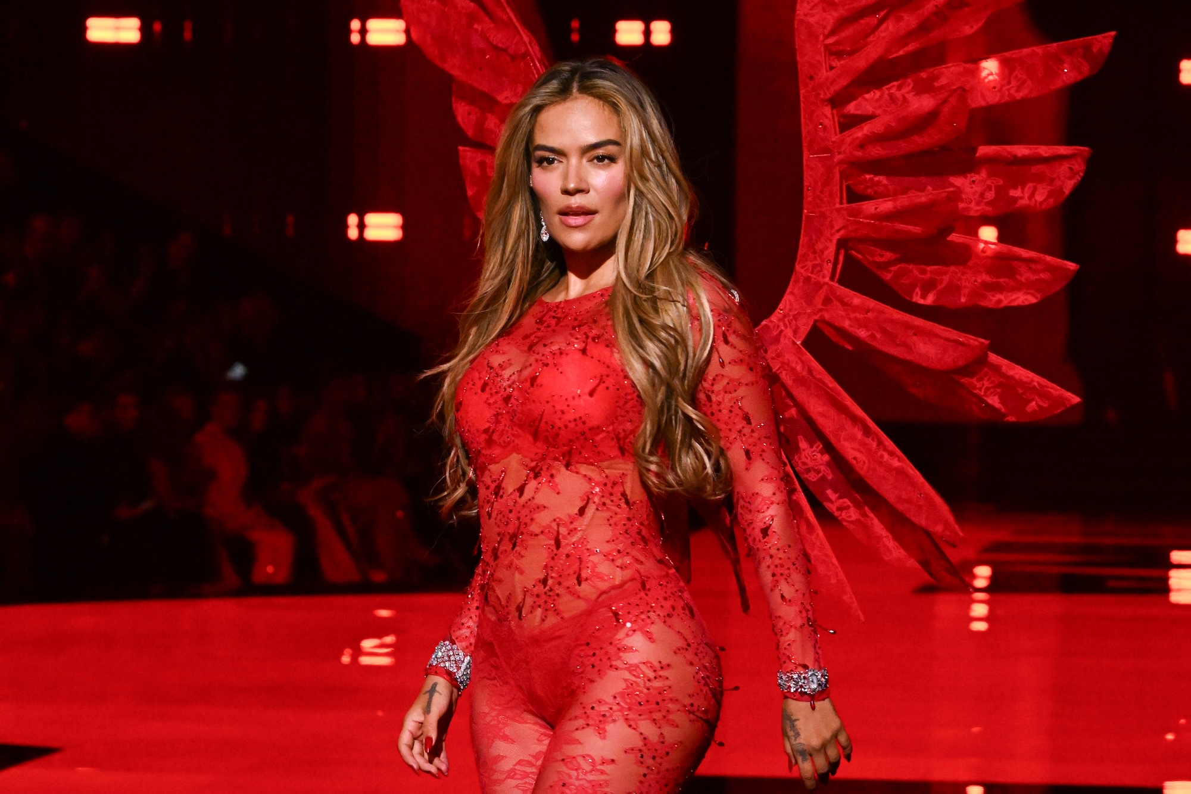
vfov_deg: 13.7
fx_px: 3308
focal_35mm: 100
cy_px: 397
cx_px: 596
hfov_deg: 20.4
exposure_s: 1/400
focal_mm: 100
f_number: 7.1
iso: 6400
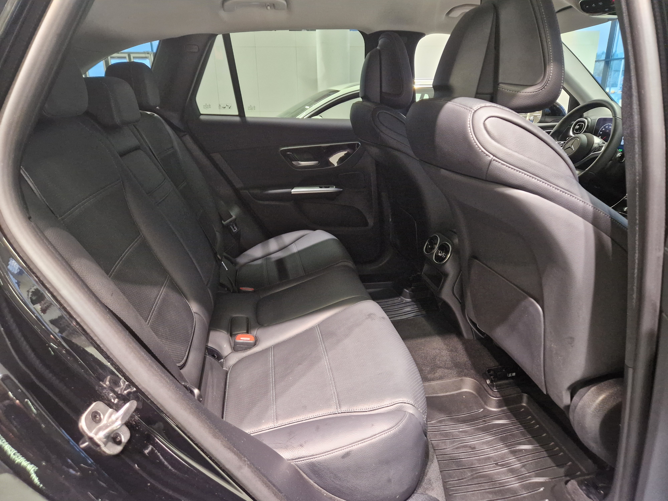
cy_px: 250
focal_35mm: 23
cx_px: 334
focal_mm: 5.4
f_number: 1.8
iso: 640
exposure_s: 1/100
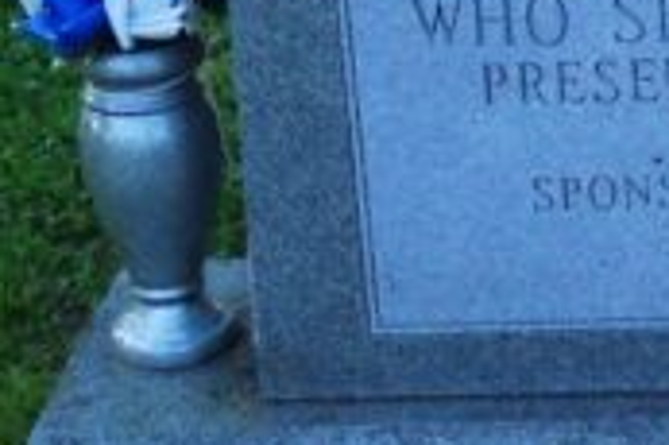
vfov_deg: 7.7
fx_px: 3286
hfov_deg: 11.2
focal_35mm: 177
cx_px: 1005
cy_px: -27
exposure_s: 1/500
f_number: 3.4
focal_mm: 10.7
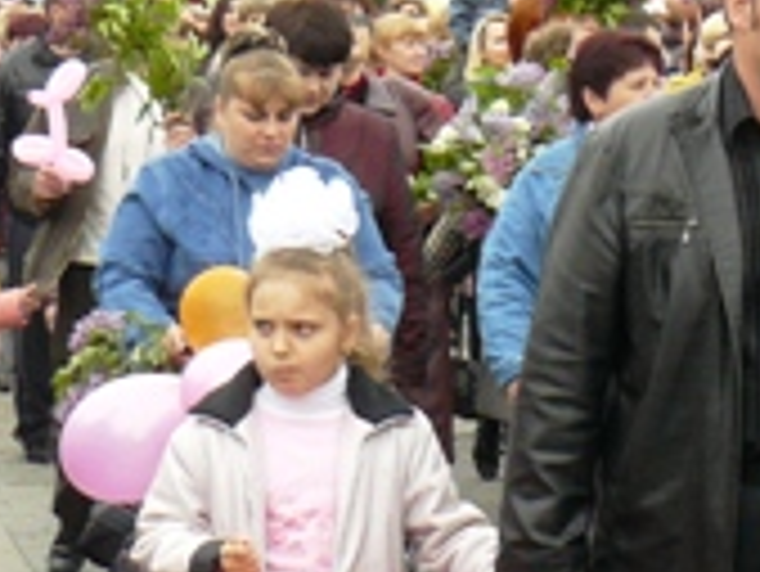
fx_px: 2988
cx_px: 1097
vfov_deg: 10.9
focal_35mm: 136
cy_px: 113
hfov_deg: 13.7
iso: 100
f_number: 4
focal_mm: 6
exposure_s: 1/250
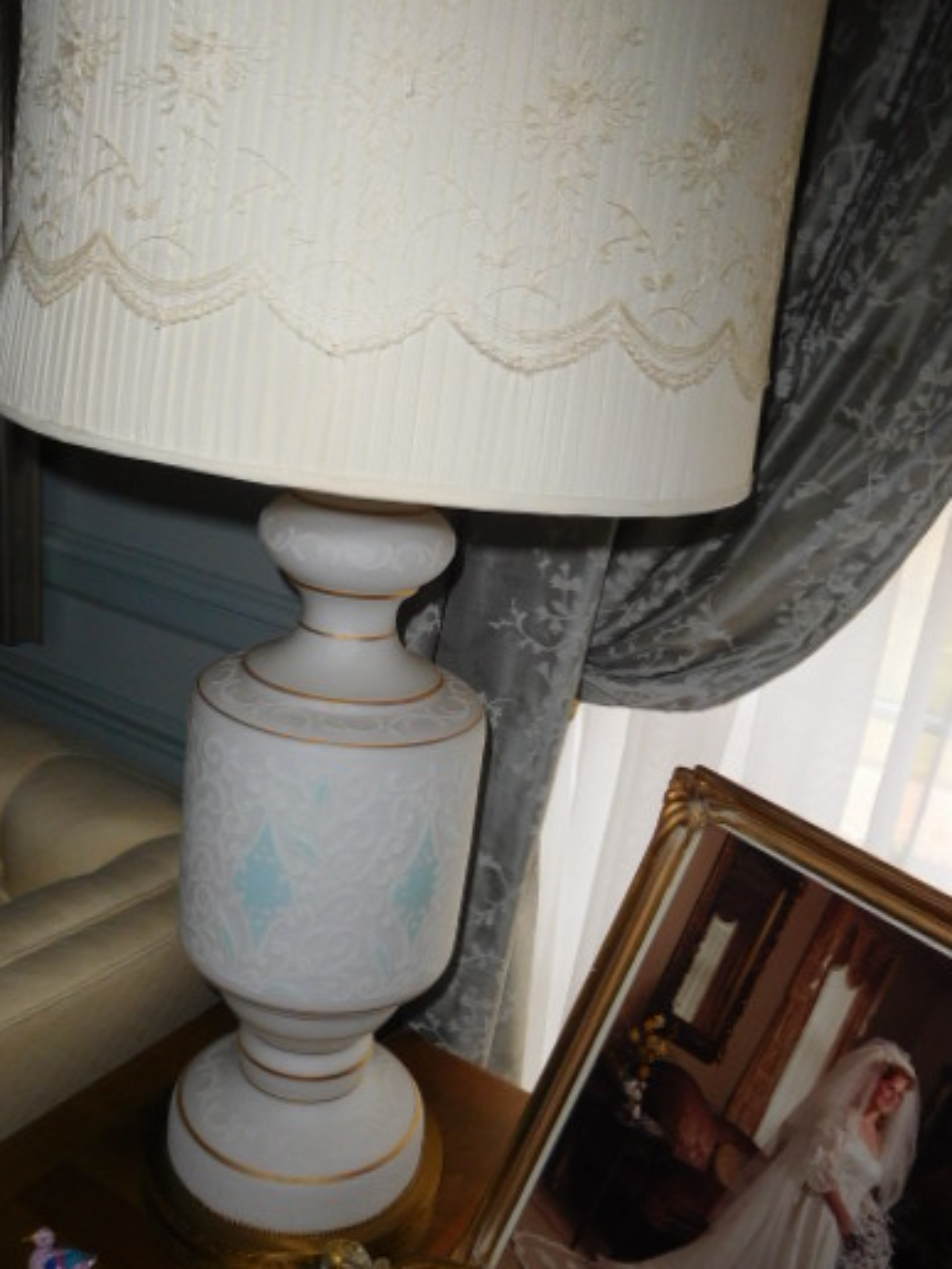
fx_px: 1137
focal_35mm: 31
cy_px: 659
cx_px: 406
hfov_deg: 45.3
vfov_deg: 58.3
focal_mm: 4.5
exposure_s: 1/30
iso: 200
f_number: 3.4
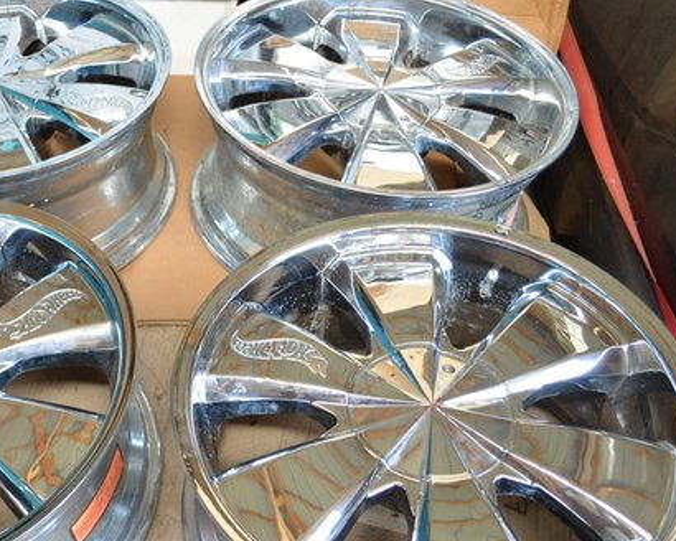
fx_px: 880
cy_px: 364
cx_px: 153
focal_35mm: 44
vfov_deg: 33.8
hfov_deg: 40.6
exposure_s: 1/60
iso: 800
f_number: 4
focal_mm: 18
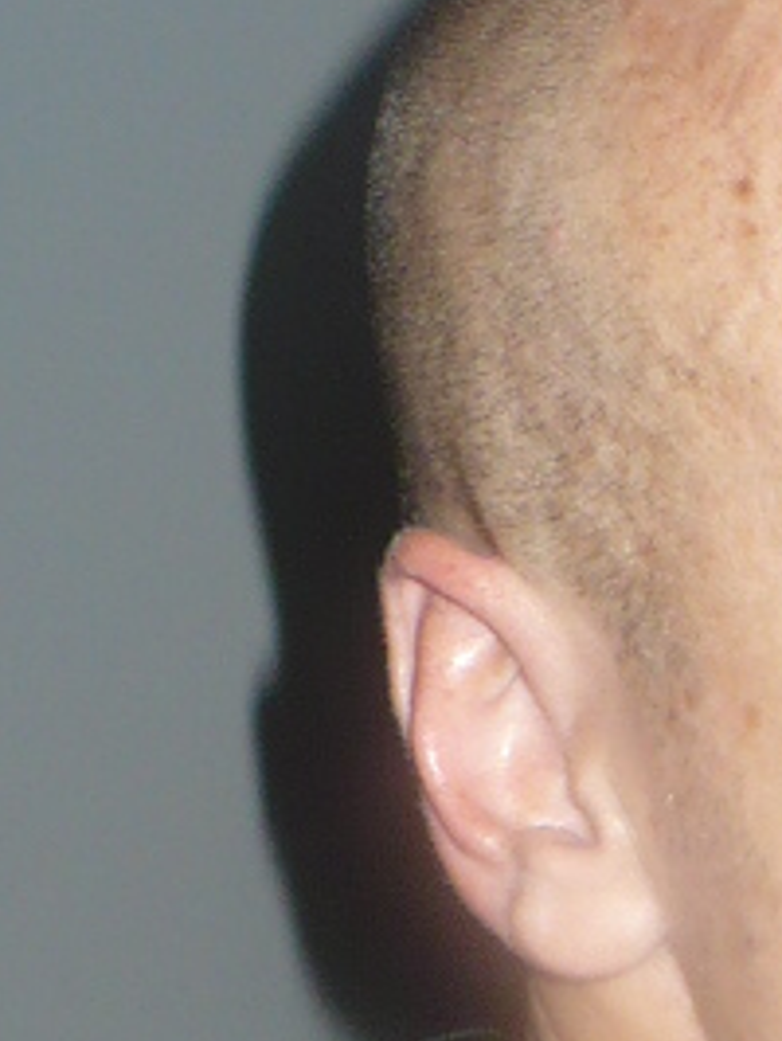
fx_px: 5353
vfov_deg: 10.3
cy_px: 1980
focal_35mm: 178
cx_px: 1091
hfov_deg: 8.2
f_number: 2.8
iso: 100
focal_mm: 6.1
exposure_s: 1/30
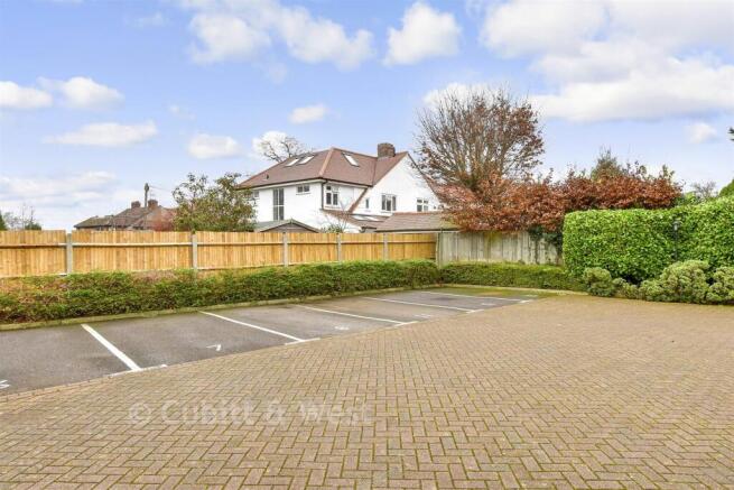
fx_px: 428
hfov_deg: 81.2
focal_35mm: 21
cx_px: 367
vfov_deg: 59.5
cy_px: 245
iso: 320
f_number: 10
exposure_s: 1/30
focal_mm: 14
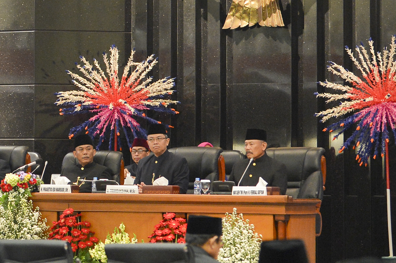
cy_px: 83
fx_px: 2143
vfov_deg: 7.0
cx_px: -38
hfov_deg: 10.4
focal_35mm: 195
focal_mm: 70
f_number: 2.8
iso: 2500
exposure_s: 1/80
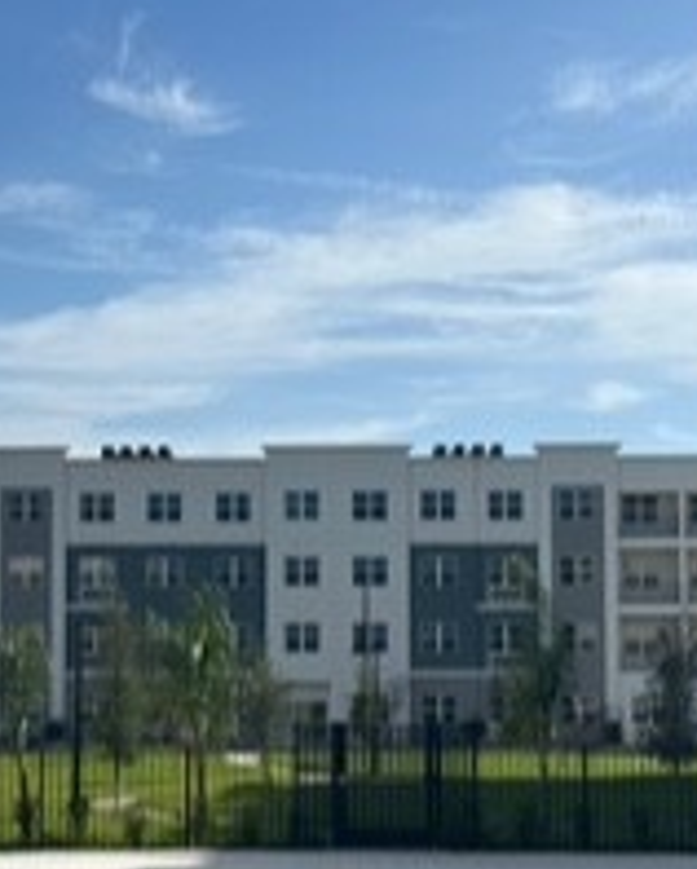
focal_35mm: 76
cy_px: 556
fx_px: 1957
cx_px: 269
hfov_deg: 20.2
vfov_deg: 25.0
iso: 80
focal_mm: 6.86
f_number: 1.78
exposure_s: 1/8929
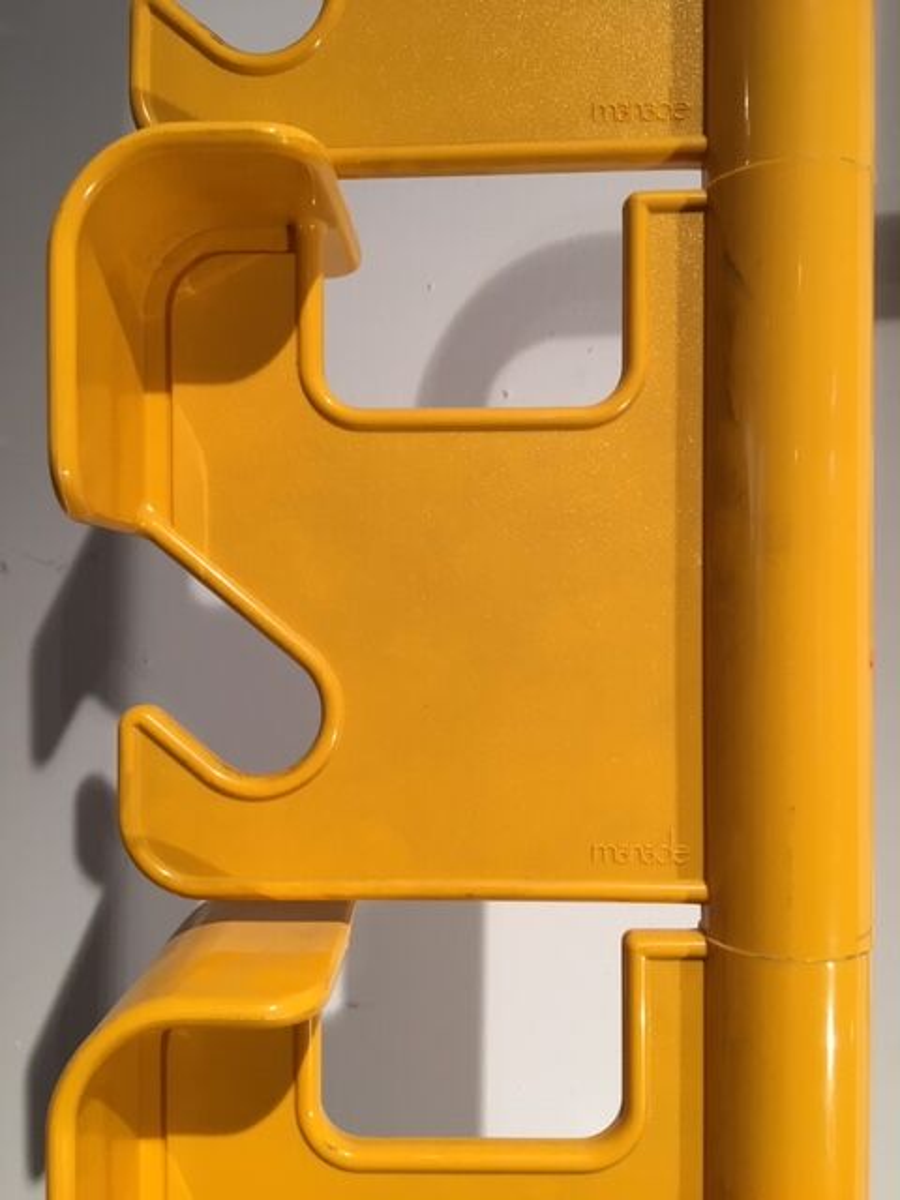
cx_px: 450
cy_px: 600
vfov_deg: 61.7
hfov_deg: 48.2
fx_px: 1005
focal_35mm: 29
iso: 64
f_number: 2.2
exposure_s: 1/33
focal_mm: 4.15
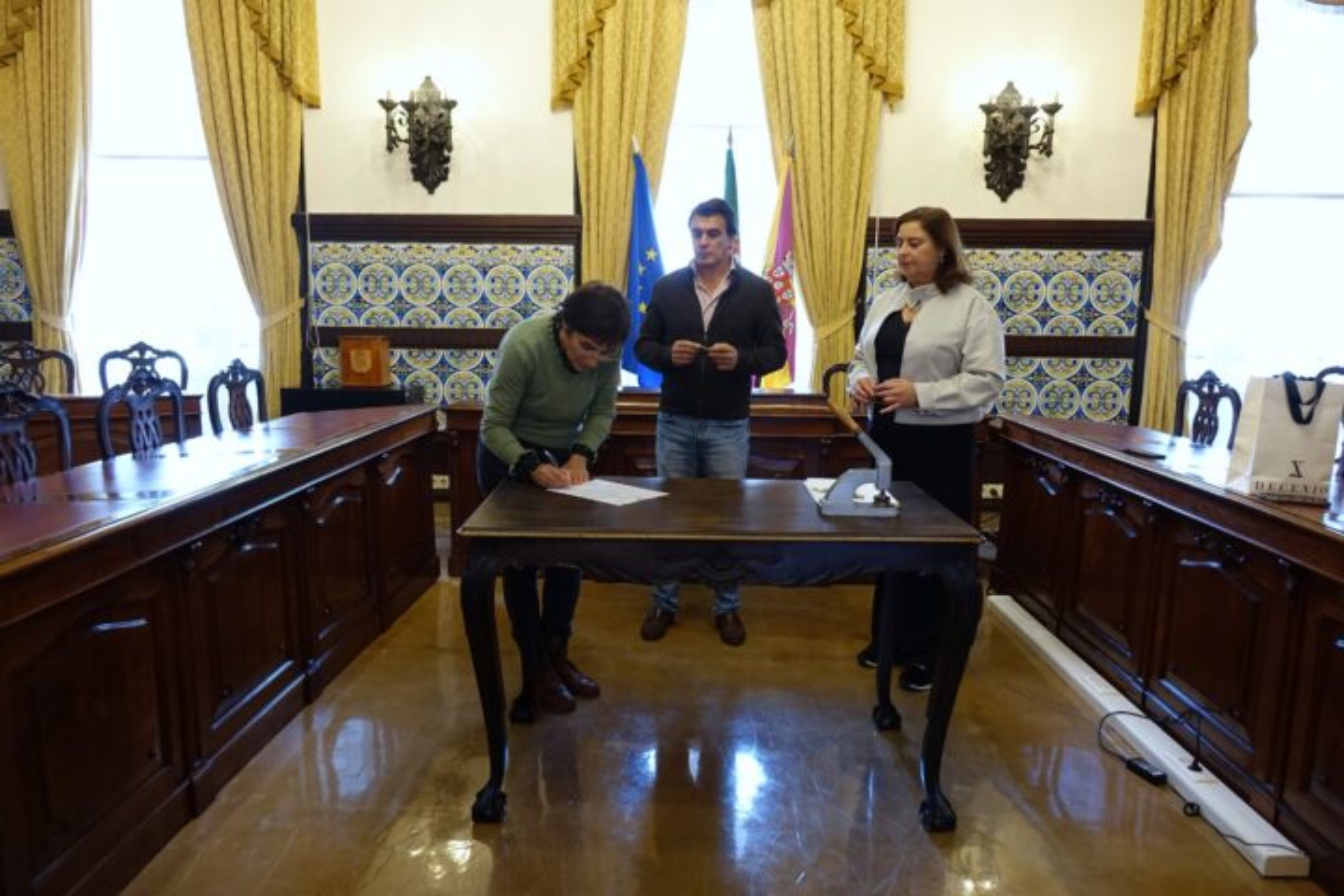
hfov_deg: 73.7
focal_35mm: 24
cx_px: 672
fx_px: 896
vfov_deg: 53.1
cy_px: 448
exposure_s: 1/30
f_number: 2.8
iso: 400
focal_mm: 8.8
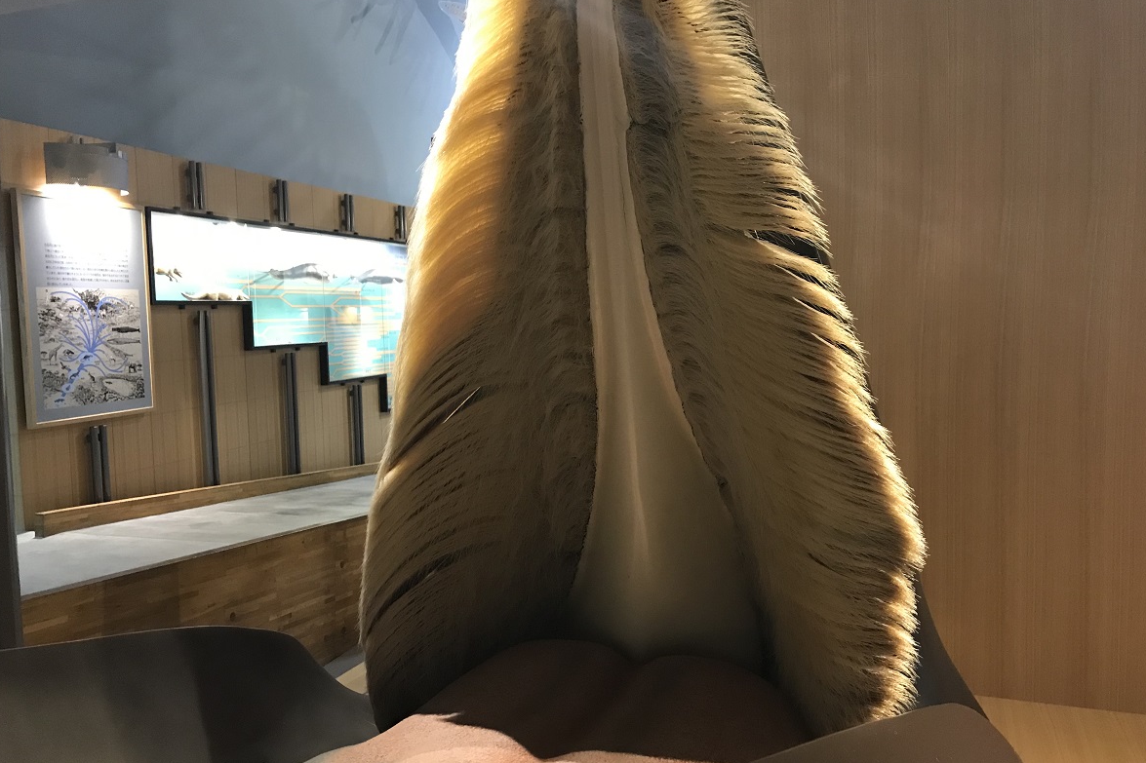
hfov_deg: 61.9
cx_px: 577
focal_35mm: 30
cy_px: 406
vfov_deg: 43.6
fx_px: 955
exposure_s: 1/14
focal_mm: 3.99
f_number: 1.8
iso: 100
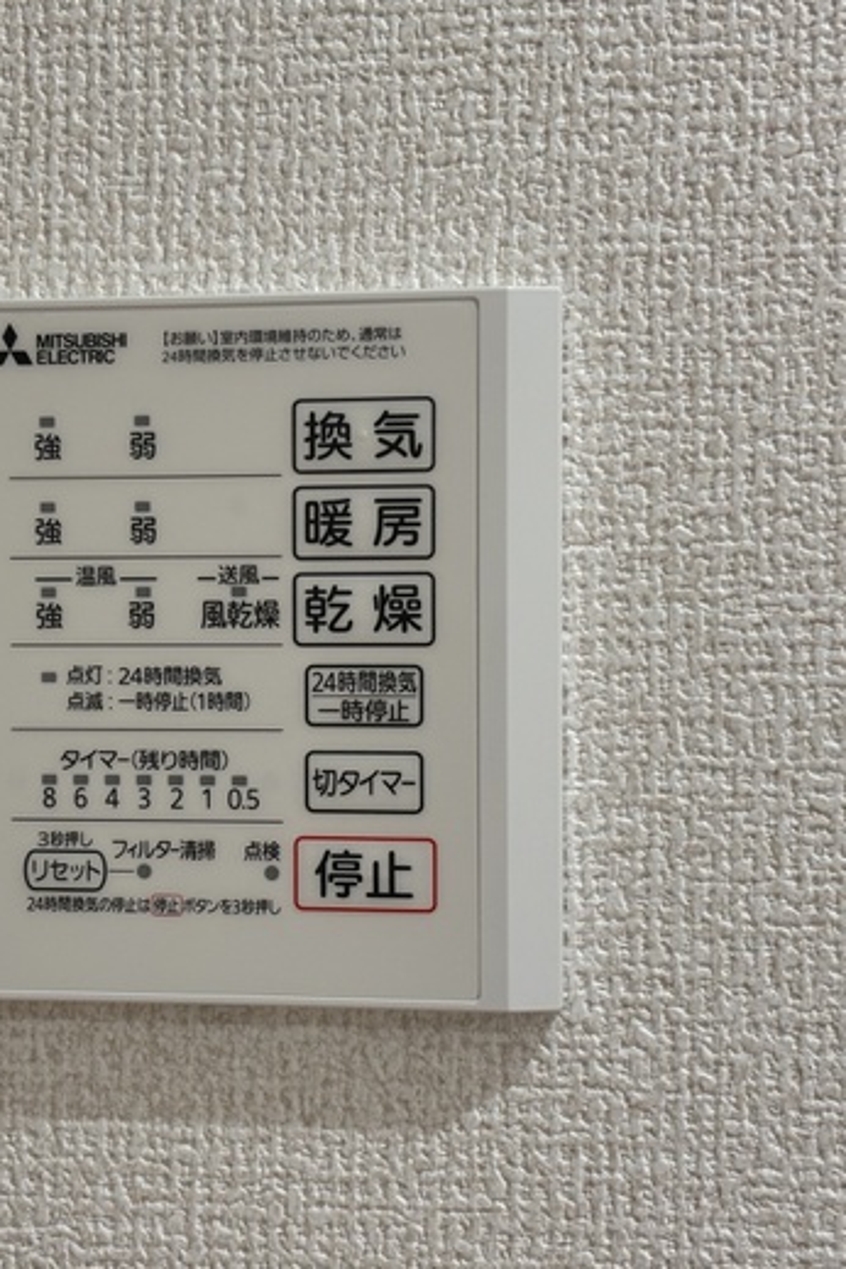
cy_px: 639
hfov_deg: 18.6
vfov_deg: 27.7
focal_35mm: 73
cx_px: 220
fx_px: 2573
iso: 64
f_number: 1.6
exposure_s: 1/60
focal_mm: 5.96
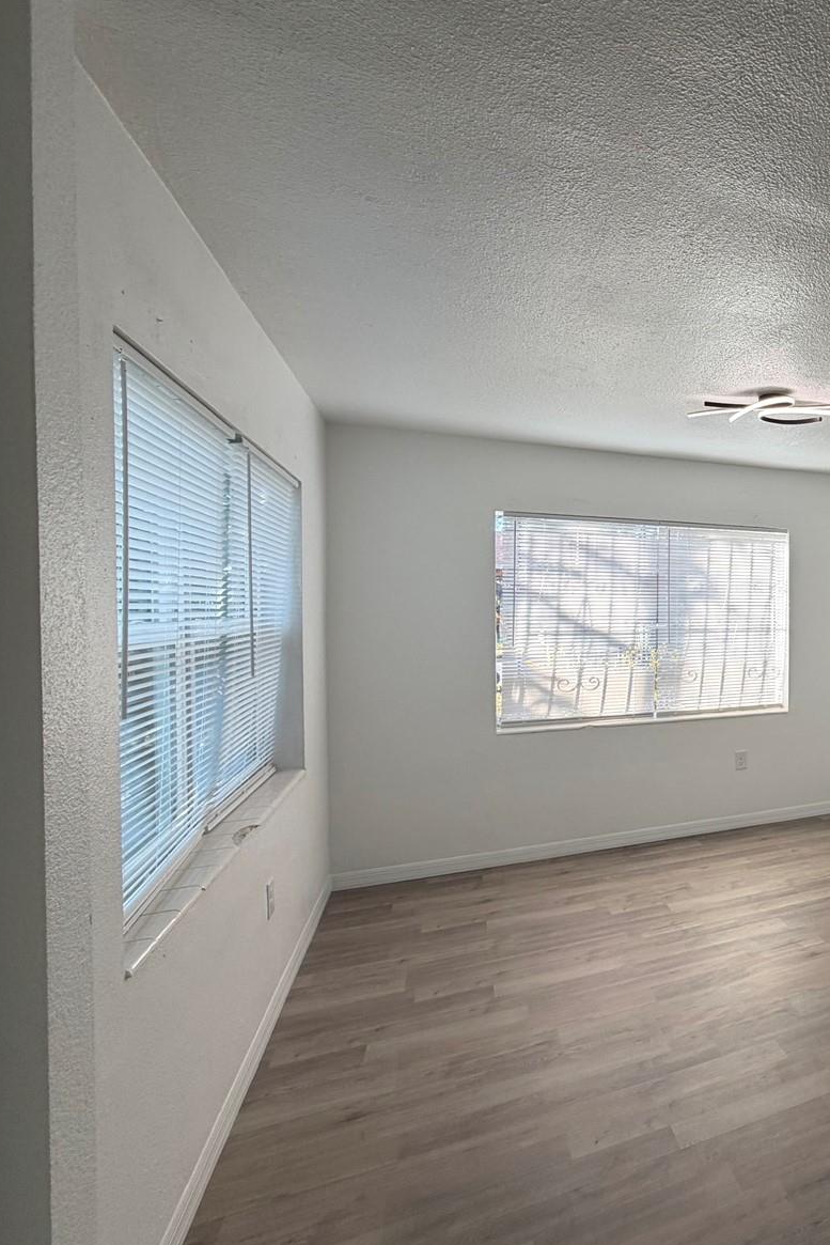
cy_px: 618
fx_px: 691
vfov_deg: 84.0
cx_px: 804
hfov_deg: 51.4
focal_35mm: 20
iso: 64
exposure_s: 1/124
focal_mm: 2.22
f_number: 2.2
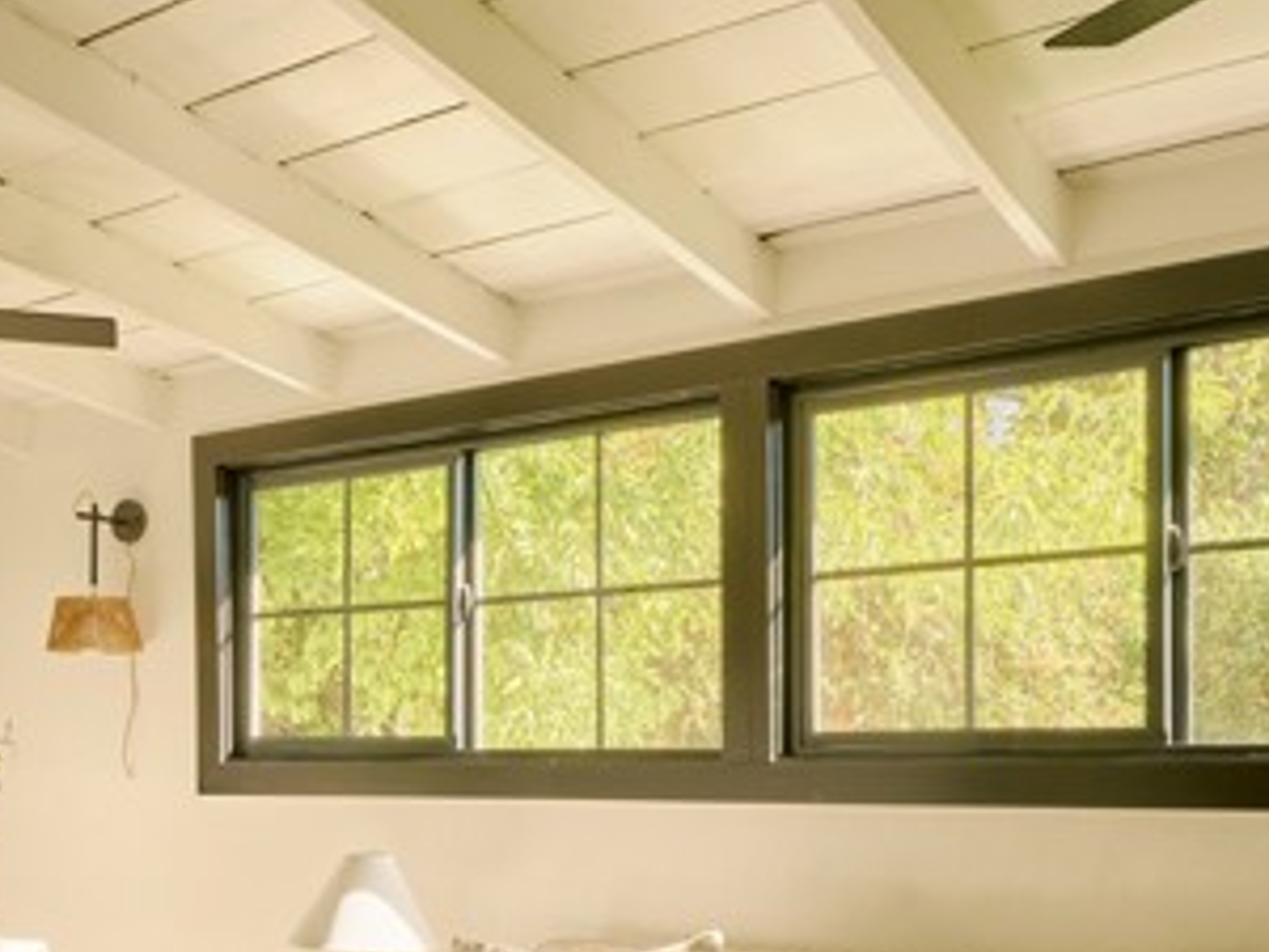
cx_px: 410
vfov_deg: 34.3
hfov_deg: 45.0
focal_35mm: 41
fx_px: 1503
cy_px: 730
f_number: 11
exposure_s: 1/60
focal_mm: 20
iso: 100
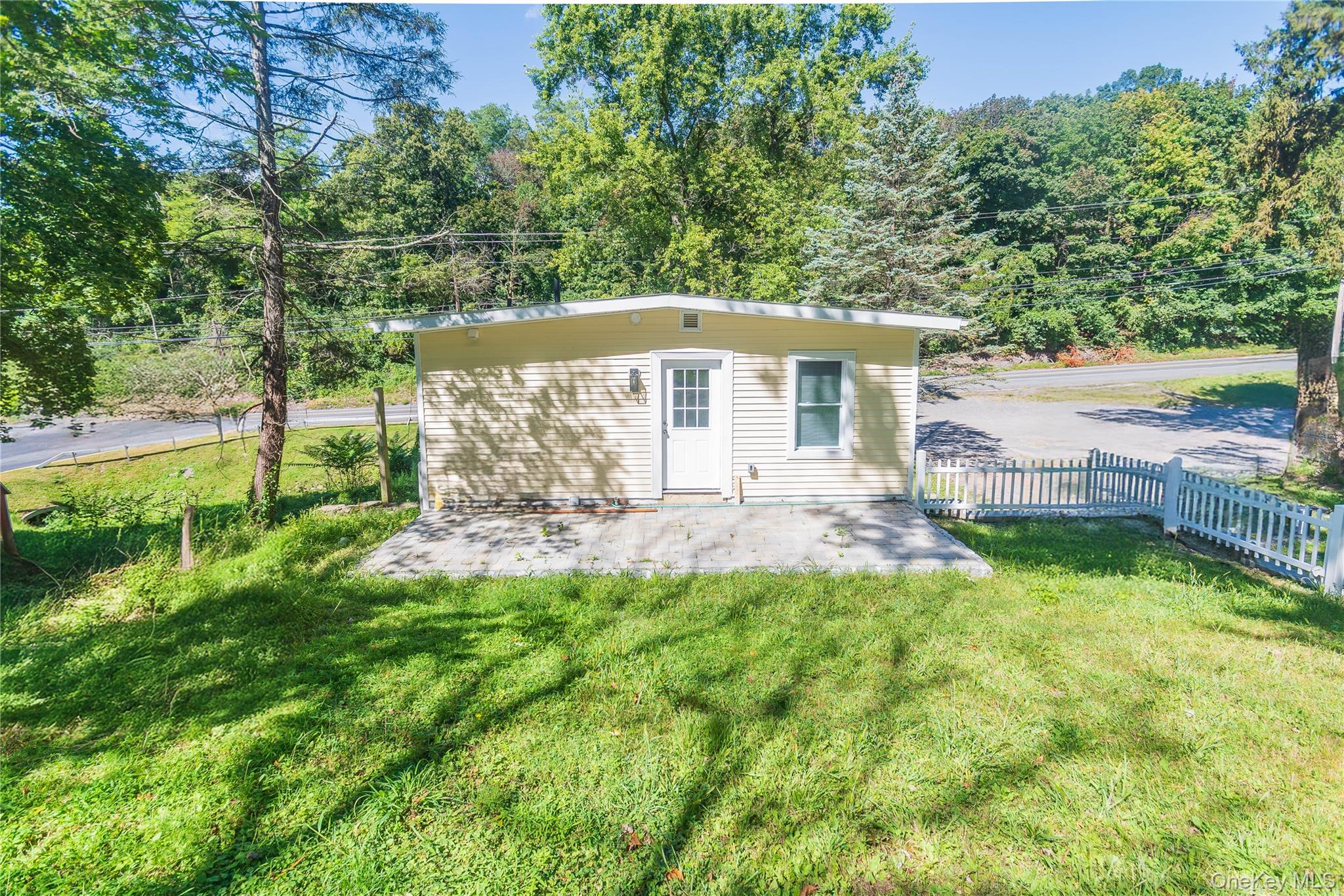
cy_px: 448
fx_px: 560
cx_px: 672
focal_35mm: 15
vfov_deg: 77.3
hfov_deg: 100.4
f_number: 7.1
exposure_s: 1/160
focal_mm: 10
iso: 100
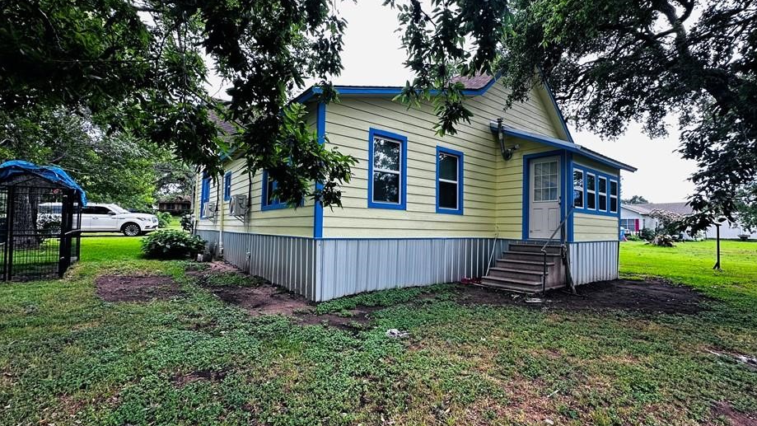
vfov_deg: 63.9
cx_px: 395
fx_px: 341
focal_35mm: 17
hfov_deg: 95.9
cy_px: 208
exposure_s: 1/99
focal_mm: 2.22
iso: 80
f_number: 2.2
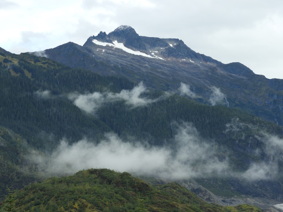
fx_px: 858
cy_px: 106
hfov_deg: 18.7
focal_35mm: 105
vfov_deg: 14.1
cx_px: 142
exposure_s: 1/320
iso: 100
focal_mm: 18.8
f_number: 4.8
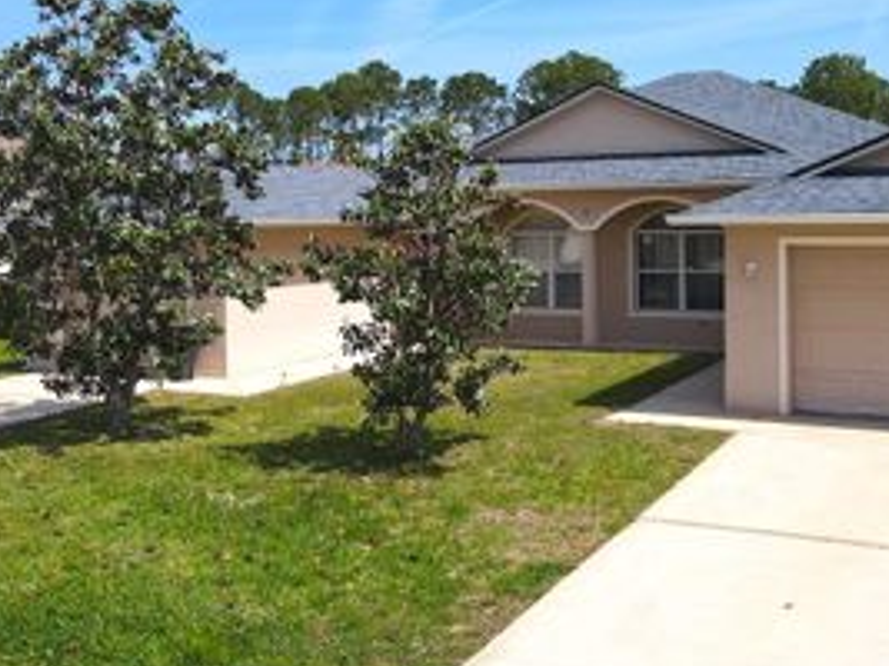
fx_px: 1155
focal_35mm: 45
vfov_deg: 31.9
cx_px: 433
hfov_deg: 42.1
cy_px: 215
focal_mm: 4.5
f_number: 2.8
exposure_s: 1/1000
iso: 100
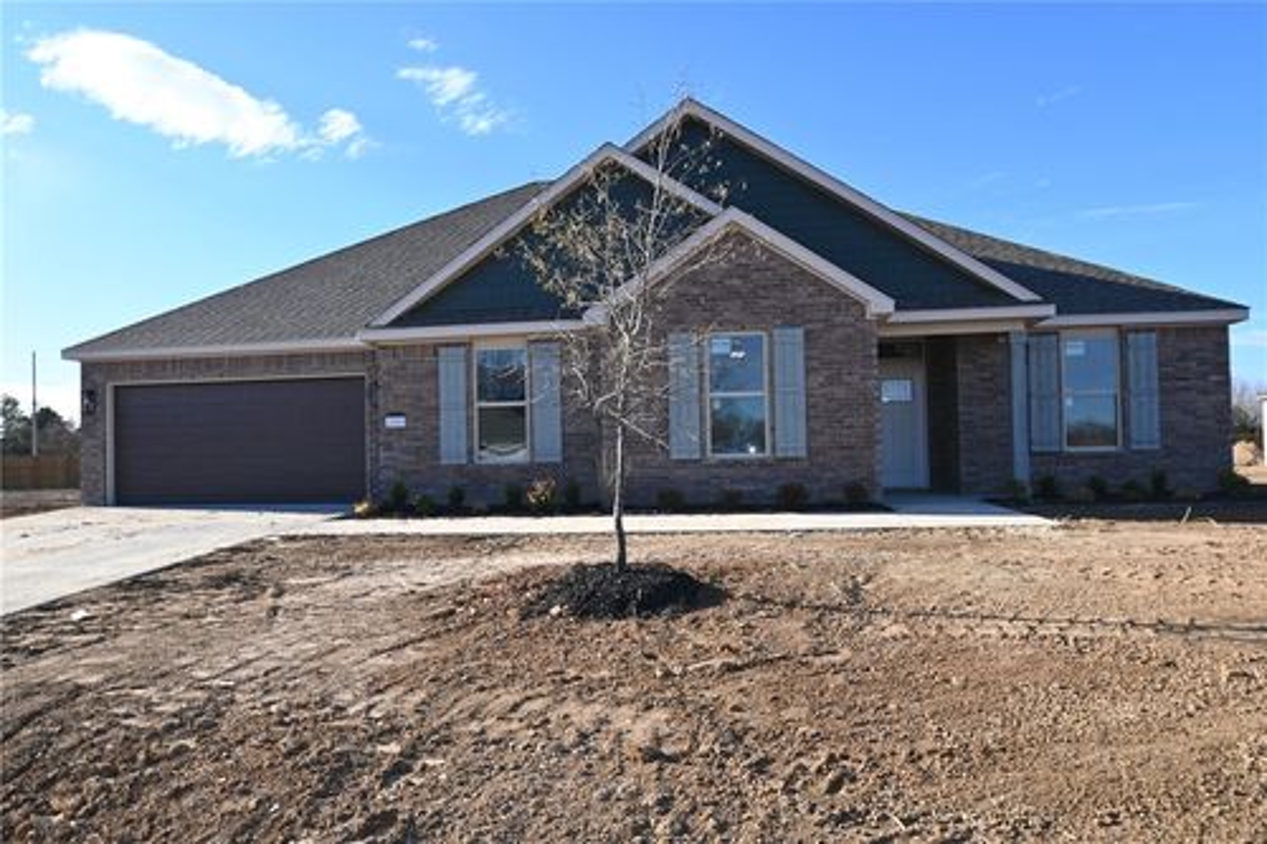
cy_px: 422
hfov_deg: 73.8
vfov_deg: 53.1
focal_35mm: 24
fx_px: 844
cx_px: 634
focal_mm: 16
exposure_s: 1/200
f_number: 9
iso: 100
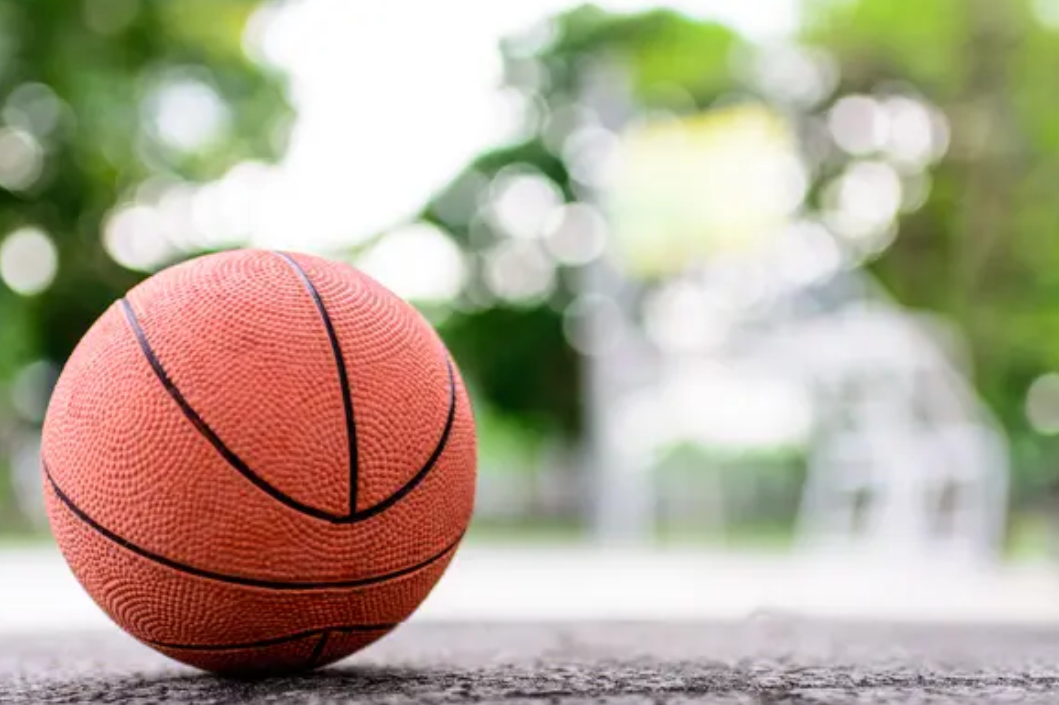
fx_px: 1603
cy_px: 363
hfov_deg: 36.6
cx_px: 526
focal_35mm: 55
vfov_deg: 24.8
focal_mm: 35
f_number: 1.8
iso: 125
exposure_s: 1/400
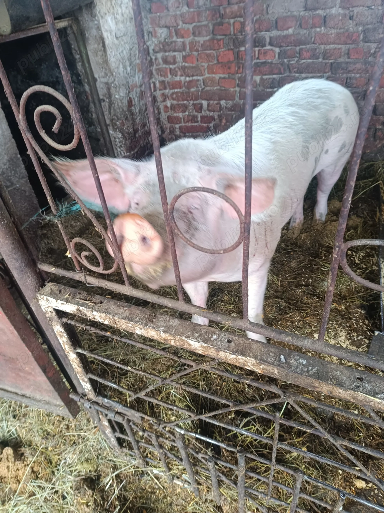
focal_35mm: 24
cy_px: 256
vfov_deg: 71.6
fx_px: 355
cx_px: 192
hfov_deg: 56.8
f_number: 1.88
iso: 480
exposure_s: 1/50.1
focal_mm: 5.59
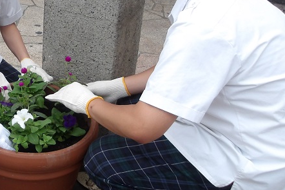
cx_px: 12
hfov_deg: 30.9
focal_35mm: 61
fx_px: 483
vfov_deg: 22.2
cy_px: 68
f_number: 3
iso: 100
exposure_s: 1/357
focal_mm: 4.9
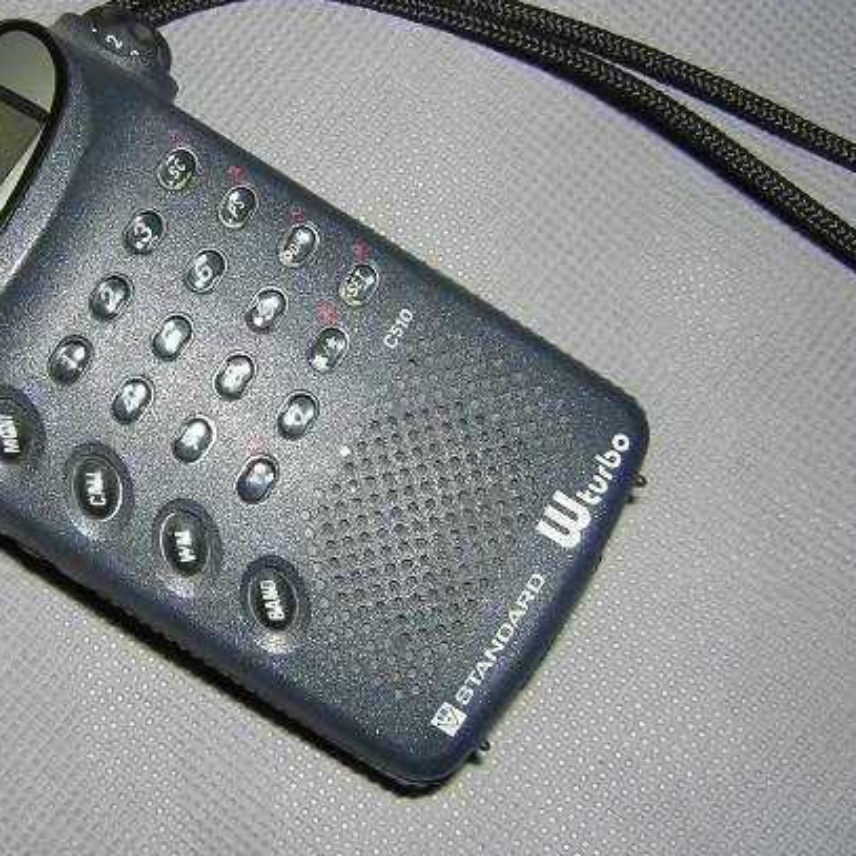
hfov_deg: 33.3
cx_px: 204
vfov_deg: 34.0
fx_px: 1399
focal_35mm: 50
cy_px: 368
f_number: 5.2
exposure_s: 1/60.1
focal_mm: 4.7
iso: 100
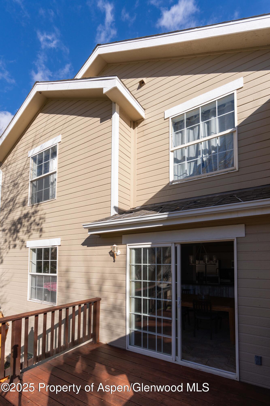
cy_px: 203
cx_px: 135
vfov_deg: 96.7
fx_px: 180
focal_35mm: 16
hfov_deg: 73.7
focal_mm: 16
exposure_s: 1/800
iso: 100
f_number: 4.5
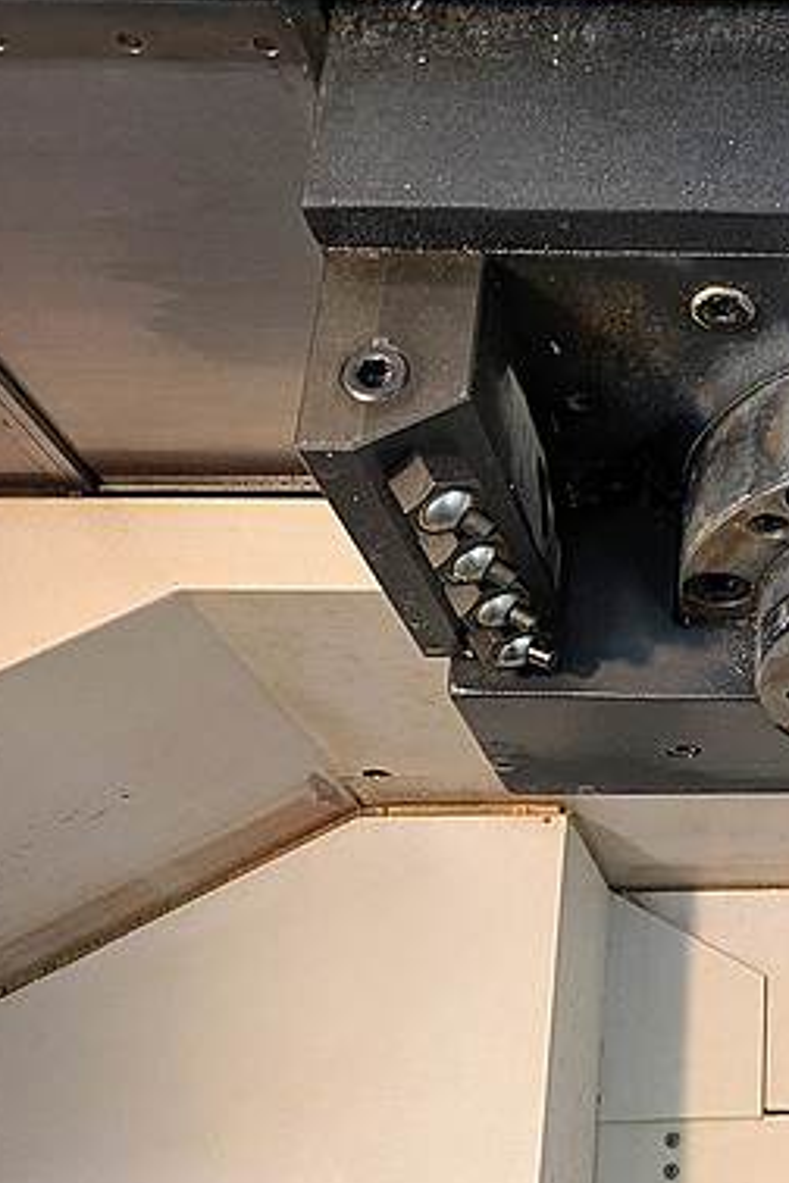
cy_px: 734
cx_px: 930
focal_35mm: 44
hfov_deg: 27.2
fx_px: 1446
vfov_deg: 44.2
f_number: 1.89
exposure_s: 1/50
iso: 248
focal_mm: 5.43
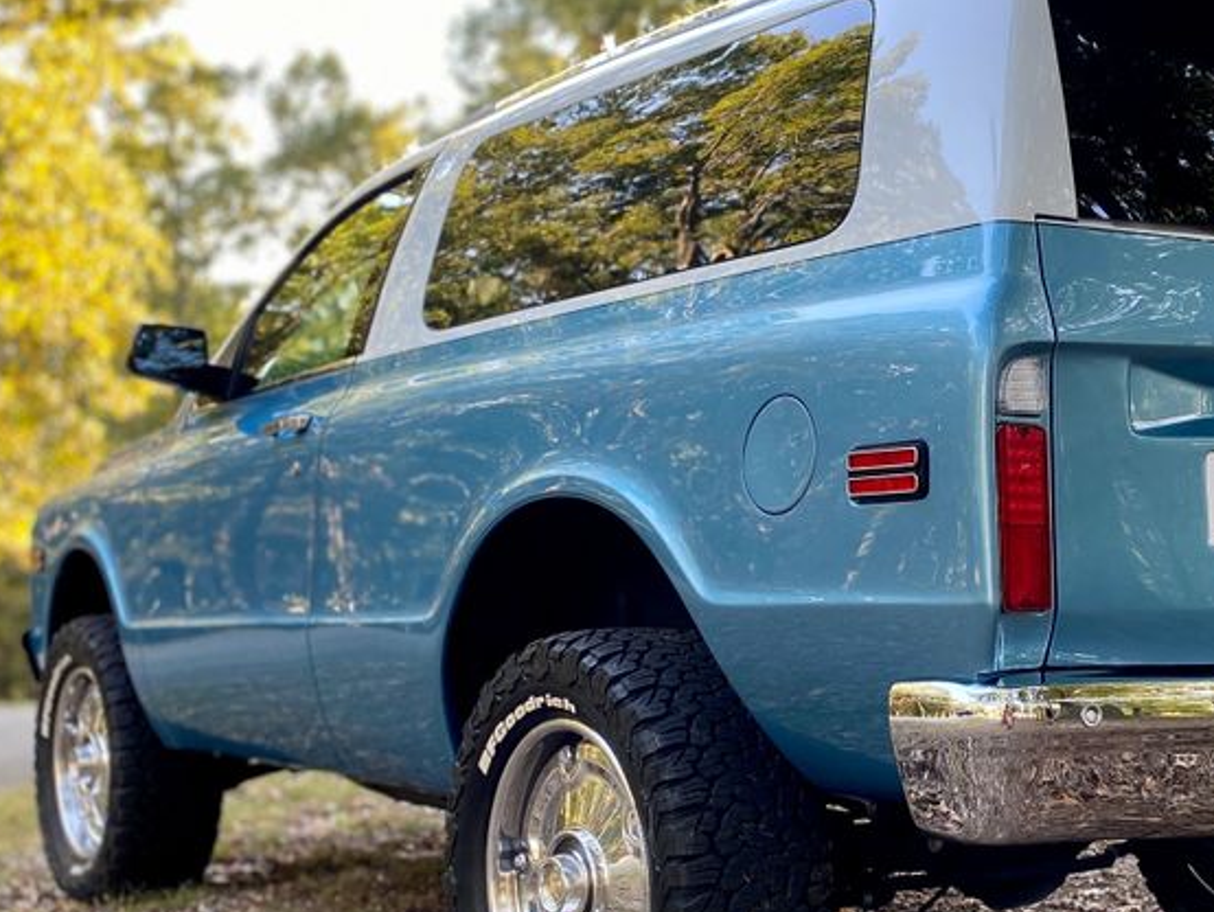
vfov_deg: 29.1
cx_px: 907
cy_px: 522
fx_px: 1754
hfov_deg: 37.3
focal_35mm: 50
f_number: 1.8
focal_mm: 4.25
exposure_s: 1/122
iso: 80
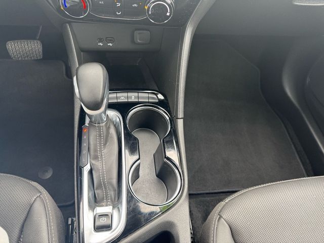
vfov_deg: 56.8
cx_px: 162
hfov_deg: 71.6
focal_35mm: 24
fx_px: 225
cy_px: 122
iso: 160
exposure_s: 1/62
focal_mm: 6.76
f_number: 1.78
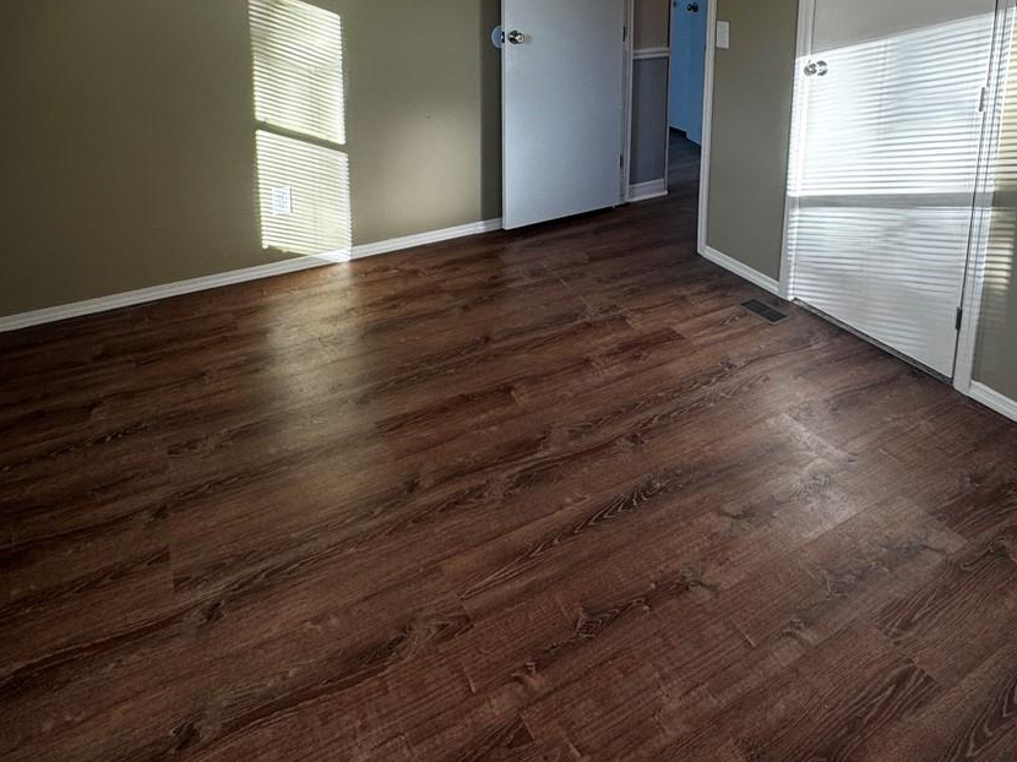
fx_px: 793
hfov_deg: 65.0
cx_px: 583
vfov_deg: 46.8
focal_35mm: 27
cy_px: 91
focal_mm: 2.22
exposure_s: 1/99
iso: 80
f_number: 2.2
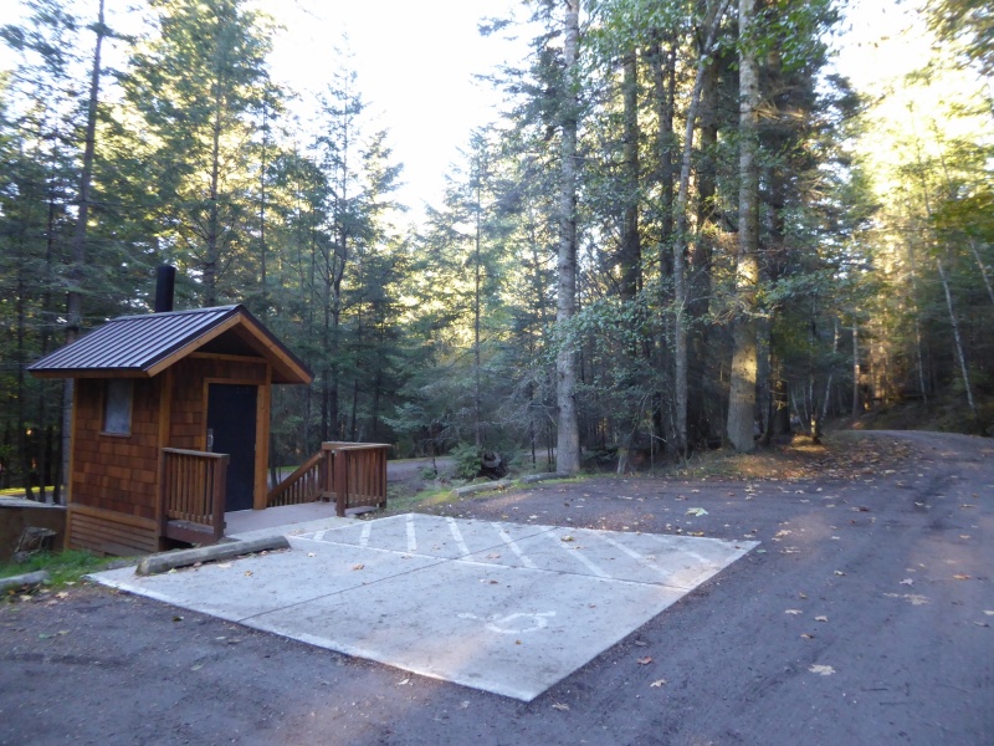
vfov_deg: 54.9
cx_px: 497
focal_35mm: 25
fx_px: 718
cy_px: 373
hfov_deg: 69.4
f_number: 3.3
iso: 400
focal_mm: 4.3
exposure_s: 1/50
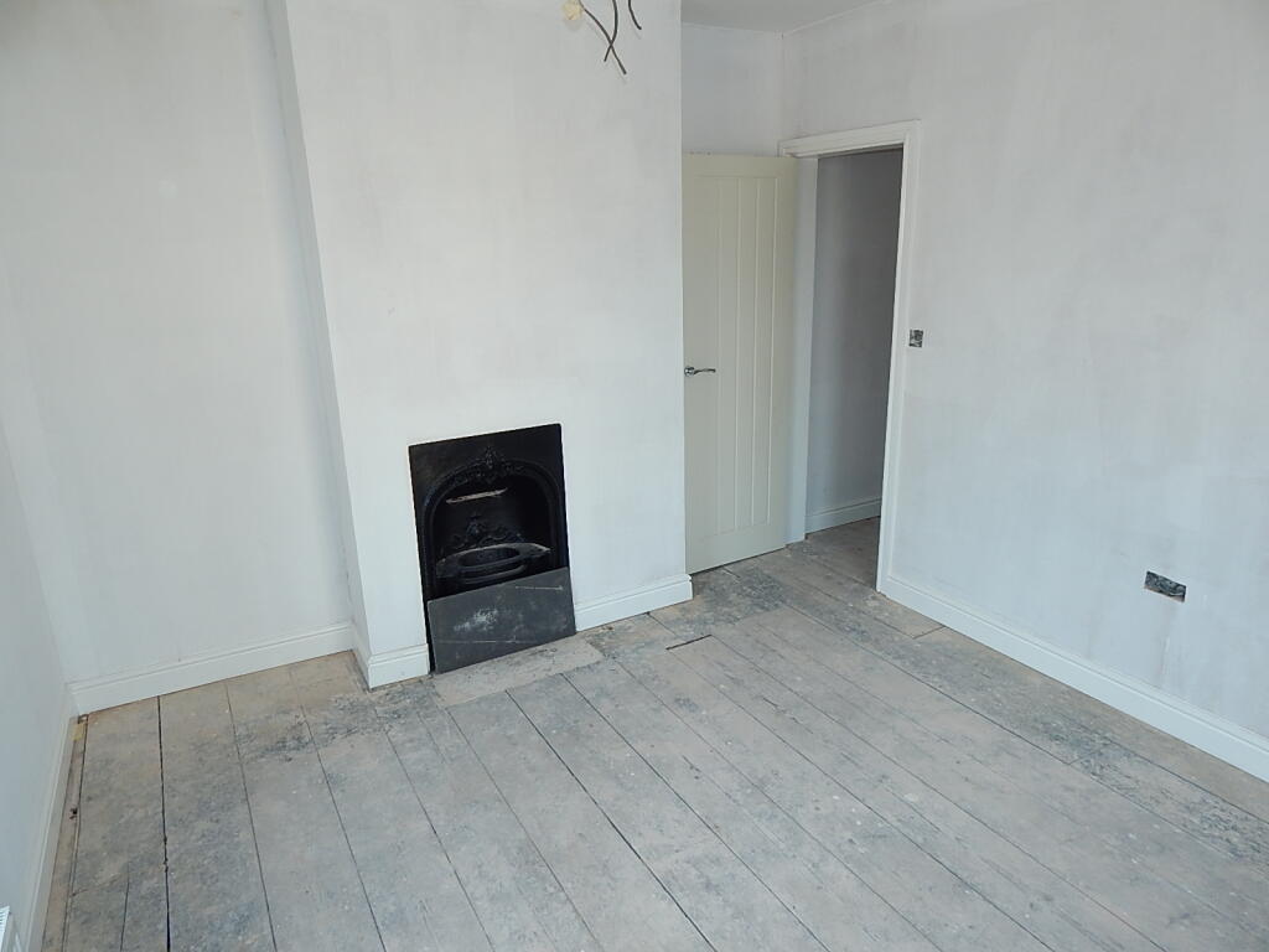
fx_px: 807
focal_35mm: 22
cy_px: 476
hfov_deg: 76.4
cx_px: 634
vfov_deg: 61.1
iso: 125
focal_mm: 4
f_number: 3
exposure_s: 1/100
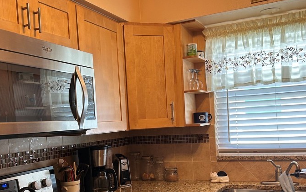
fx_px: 350
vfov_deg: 30.2
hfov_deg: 47.1
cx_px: 140
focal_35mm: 42
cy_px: 135
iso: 80
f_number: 1.5
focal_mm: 5.7
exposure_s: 1/120
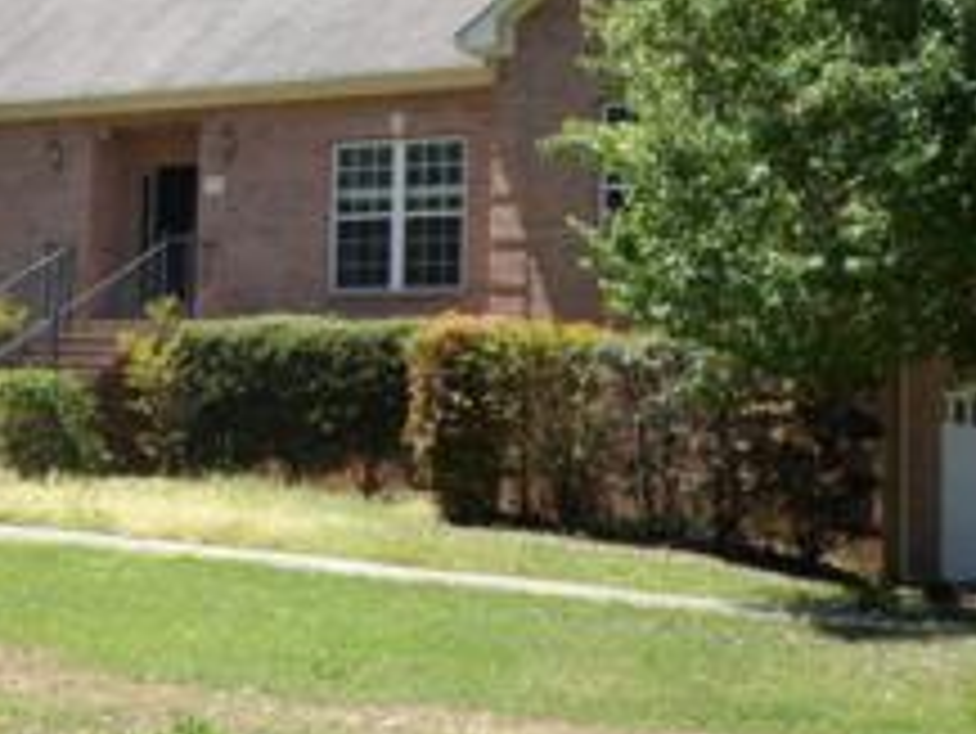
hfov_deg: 22.2
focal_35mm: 87
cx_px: 198
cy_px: 225
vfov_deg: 16.9
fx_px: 2454
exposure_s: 1/350
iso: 80
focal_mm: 9.7
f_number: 3.6
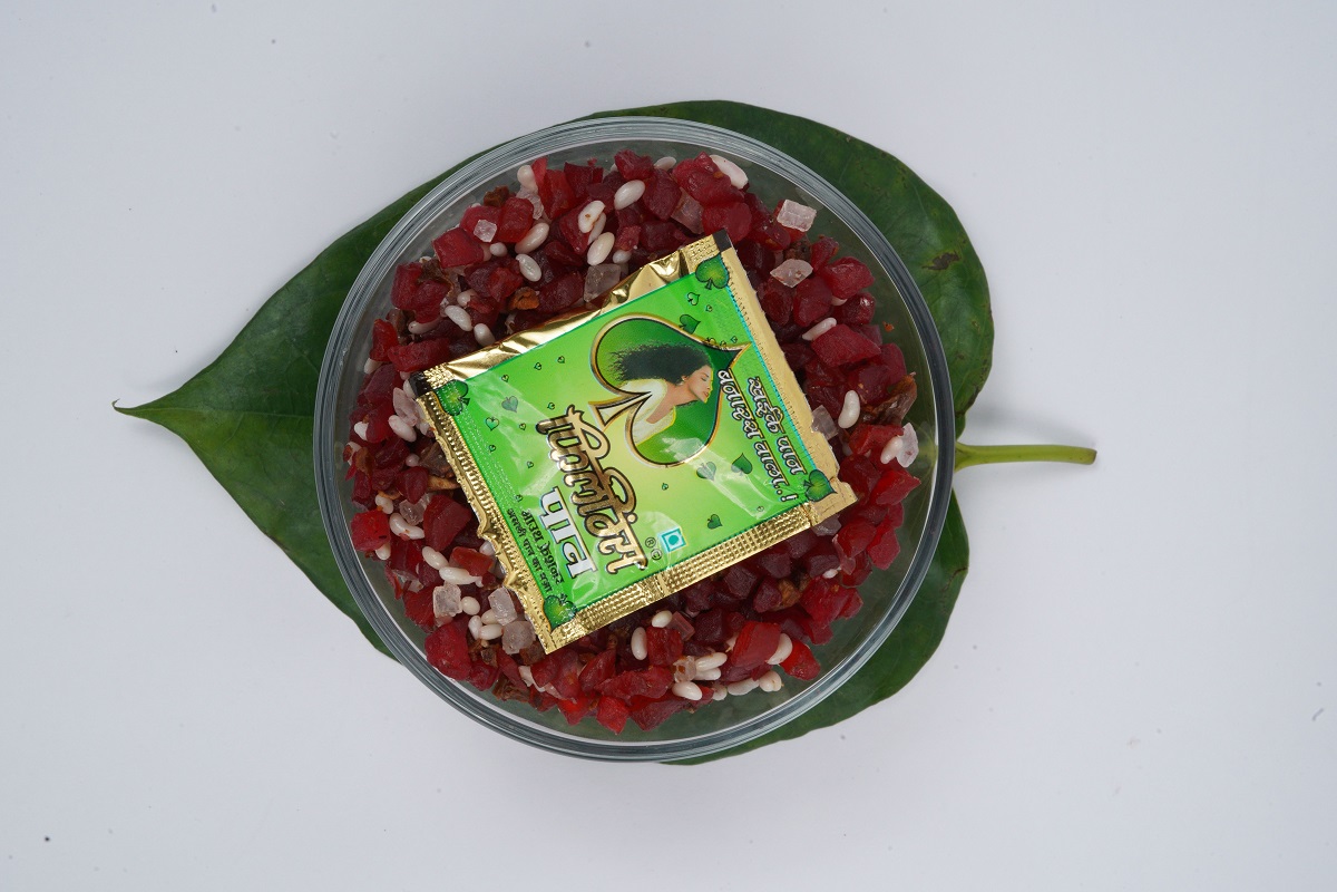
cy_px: 446
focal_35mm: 50
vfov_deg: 27.0
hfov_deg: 39.6
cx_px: 668
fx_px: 1857
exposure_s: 1/125
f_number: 18
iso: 1000
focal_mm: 50
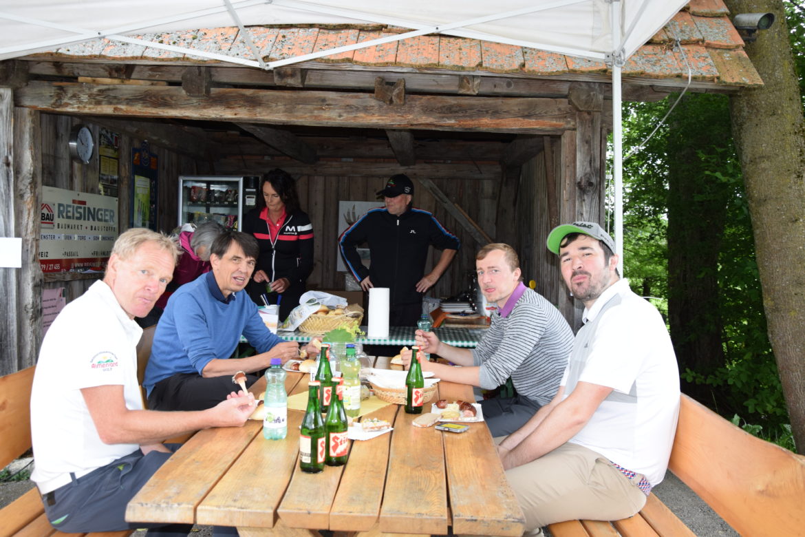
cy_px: 268
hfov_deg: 57.2
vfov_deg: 40.0
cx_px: 402
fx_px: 738
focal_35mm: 33
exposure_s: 1/125
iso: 640
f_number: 5.6
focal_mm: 22
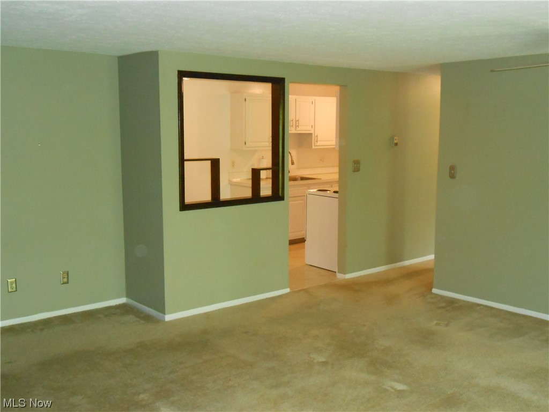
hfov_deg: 49.0
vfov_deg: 37.7
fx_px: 603
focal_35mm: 38
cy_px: 206
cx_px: 274
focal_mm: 6.8
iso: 640
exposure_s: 1/30
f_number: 4.2
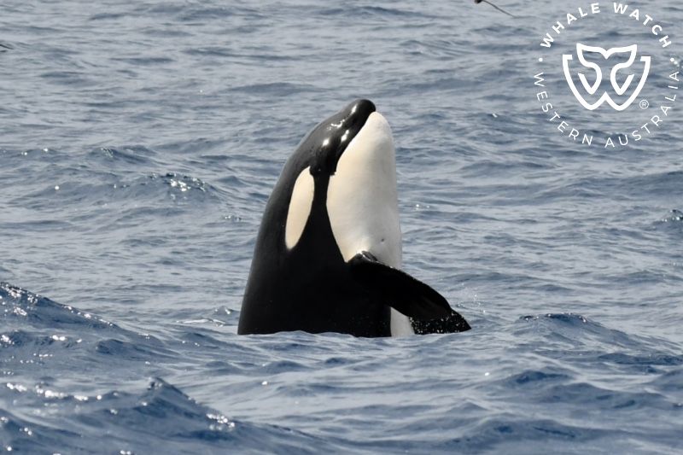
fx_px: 4268
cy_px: 228
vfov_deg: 6.1
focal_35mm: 225
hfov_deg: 9.2
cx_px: 342
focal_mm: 150
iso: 320
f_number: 8
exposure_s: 1/2000
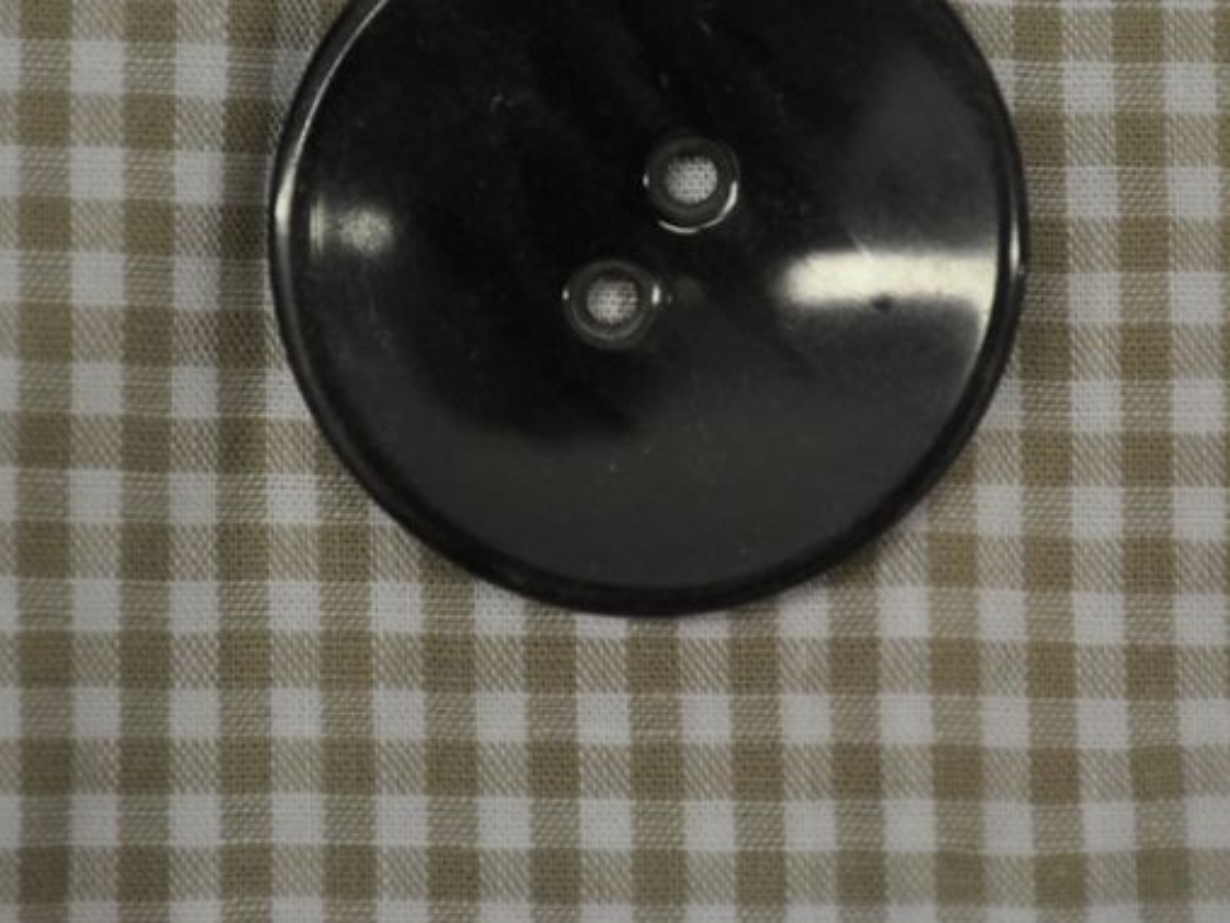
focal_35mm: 125
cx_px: 707
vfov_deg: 11.9
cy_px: 333
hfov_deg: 15.8
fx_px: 4433
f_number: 5.6
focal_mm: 55
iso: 800
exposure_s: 1/50
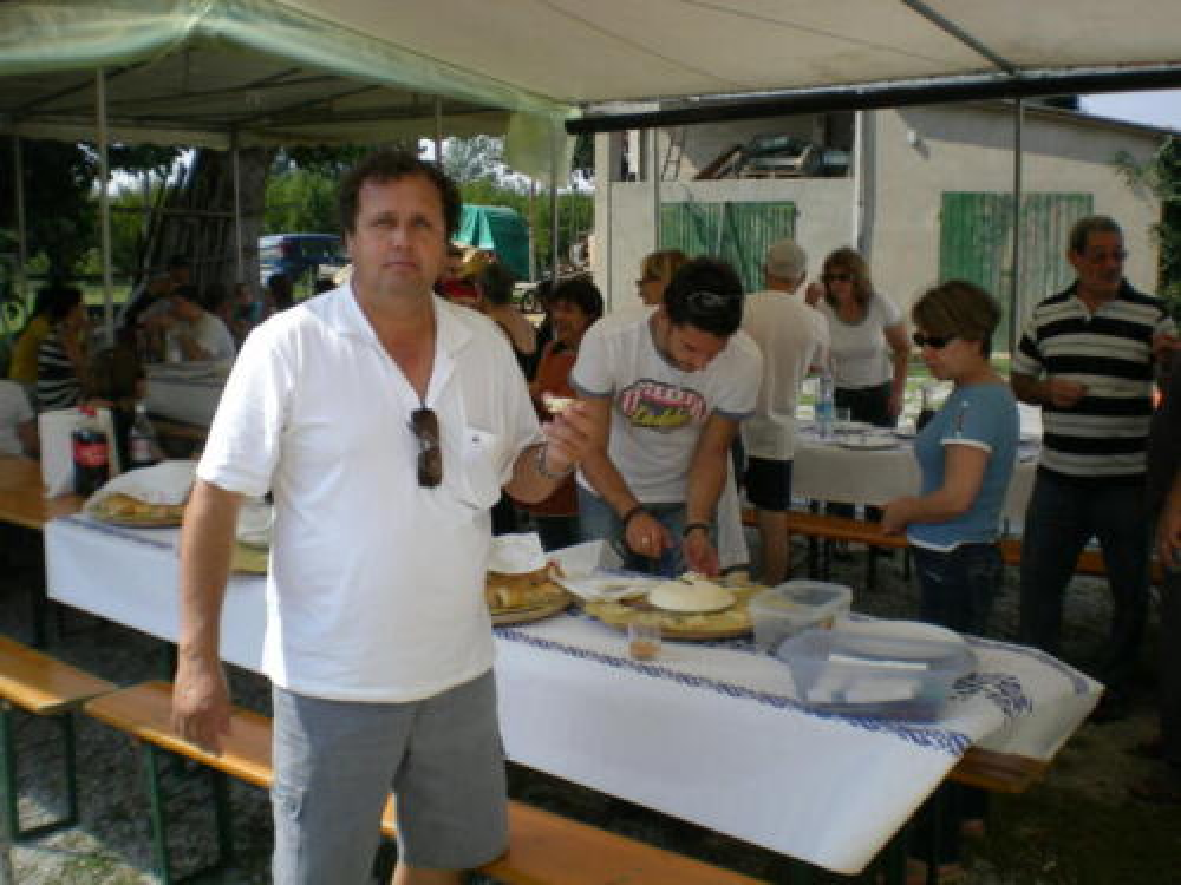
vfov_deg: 37.7
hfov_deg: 49.0
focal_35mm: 38
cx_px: 590
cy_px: 442
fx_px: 1296
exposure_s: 1/300
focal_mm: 6.3
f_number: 4.6
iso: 50
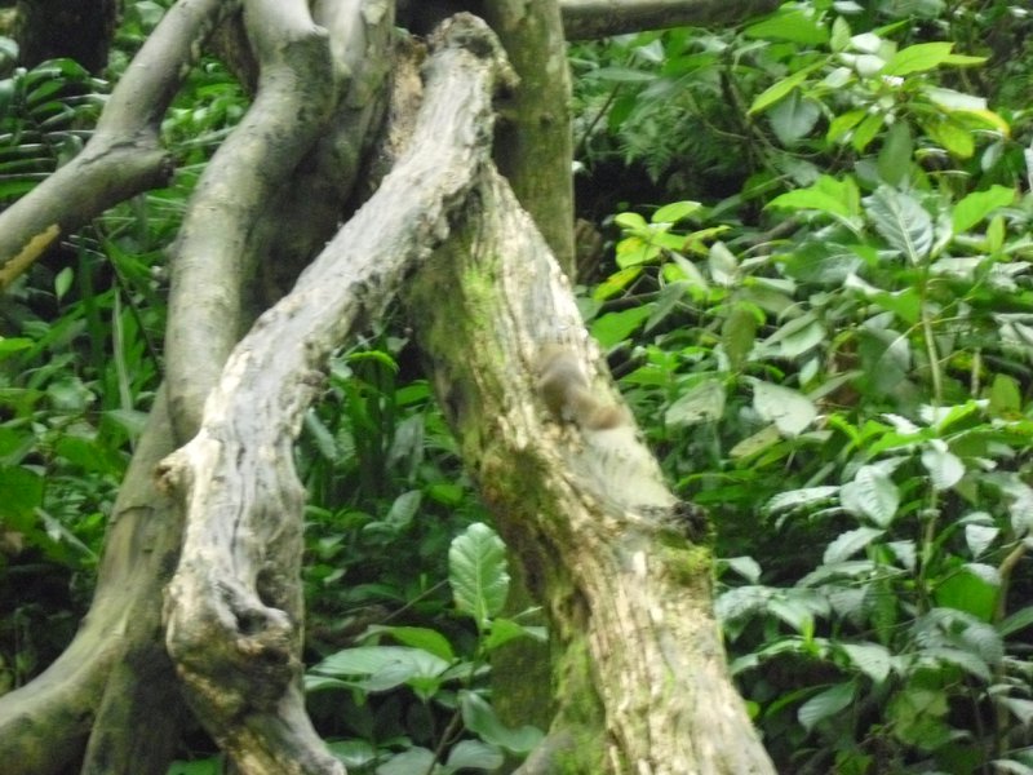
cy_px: 388
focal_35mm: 113
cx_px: 516
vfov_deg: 13.1
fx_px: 3372
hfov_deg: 17.4
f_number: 5.2
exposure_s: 1/10
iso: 800
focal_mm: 18.6
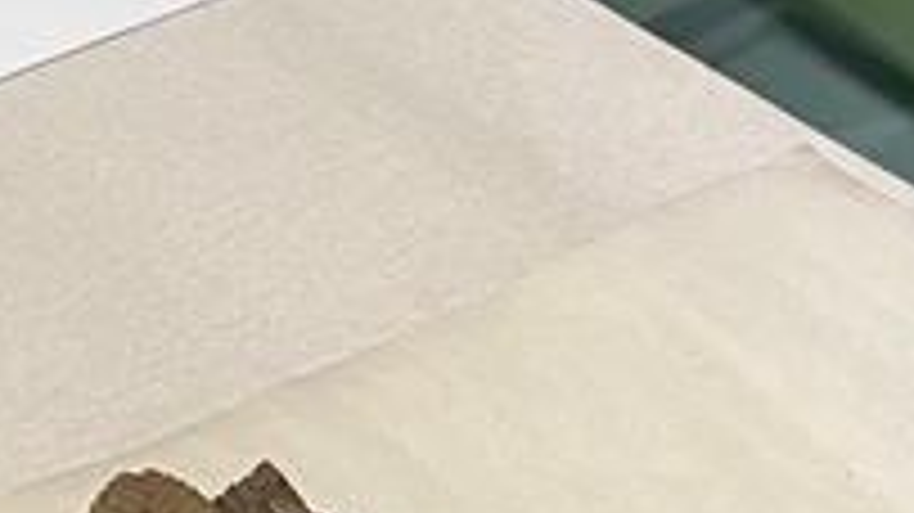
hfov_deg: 16.0
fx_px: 3246
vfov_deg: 8.9
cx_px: 594
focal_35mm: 134
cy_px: 603
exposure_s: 1/50
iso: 100
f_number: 1.5
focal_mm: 5.7
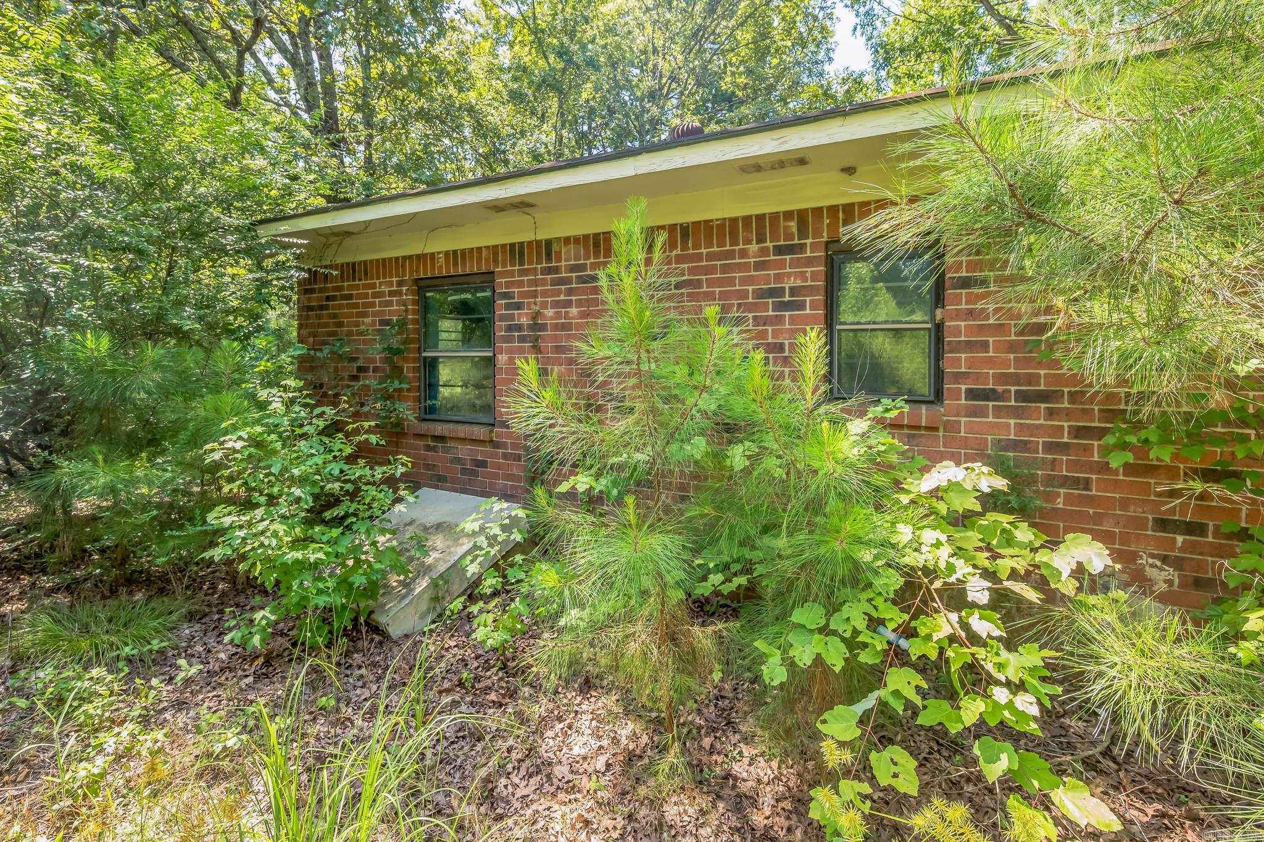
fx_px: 491
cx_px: 632
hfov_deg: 104.3
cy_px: 421
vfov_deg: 81.2
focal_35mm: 14
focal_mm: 14
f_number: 8
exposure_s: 1/125
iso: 500
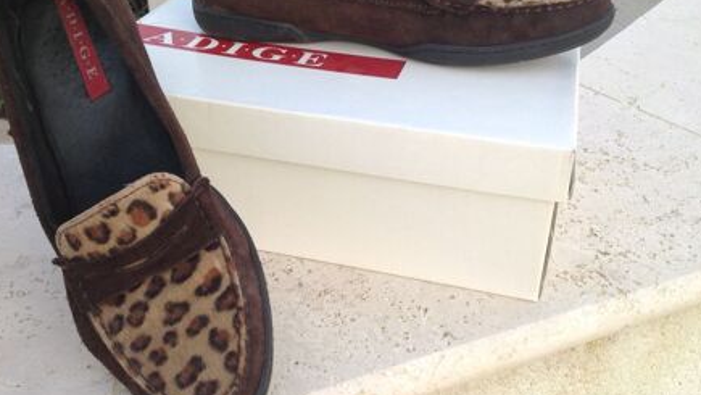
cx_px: 350
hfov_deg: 48.3
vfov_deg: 28.3
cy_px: 165
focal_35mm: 42
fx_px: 781
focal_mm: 4.28
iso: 50
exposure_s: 1/373
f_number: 2.4
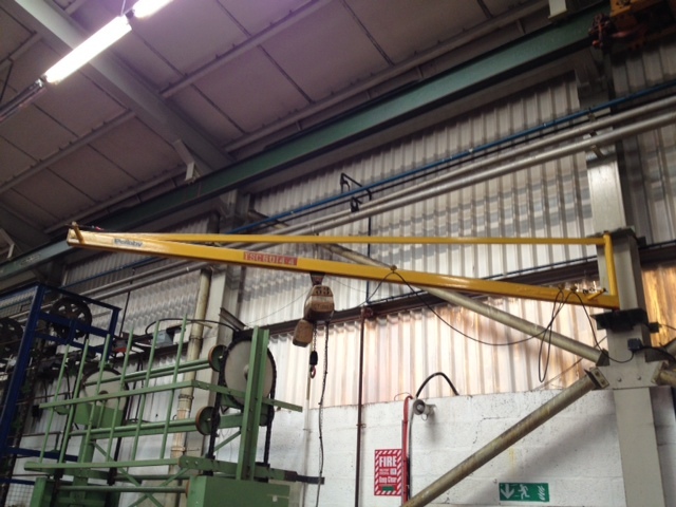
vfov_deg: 40.7
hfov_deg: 52.6
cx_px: 338
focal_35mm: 35
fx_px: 683
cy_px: 254
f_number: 2.4
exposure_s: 1/20
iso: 80
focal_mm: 4.28
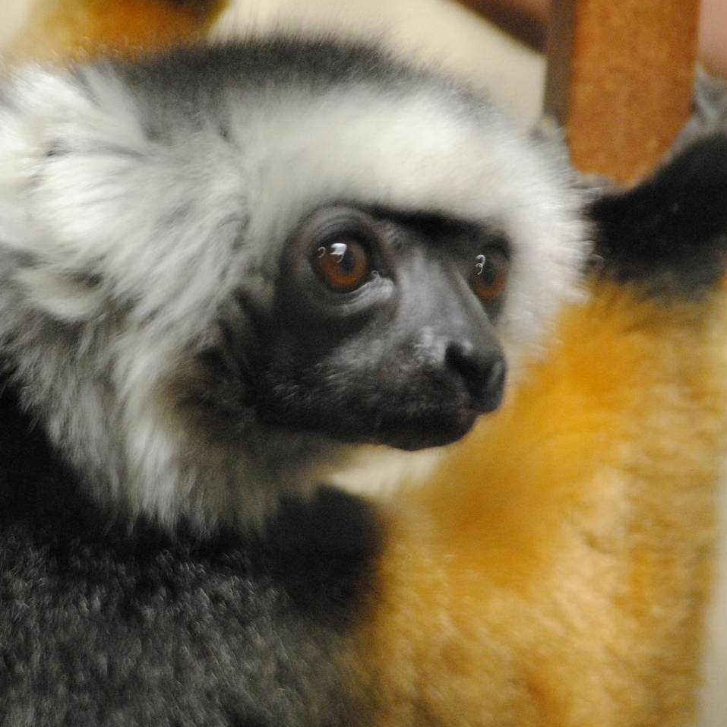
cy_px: 339
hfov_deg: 5.3
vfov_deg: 5.3
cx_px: 213
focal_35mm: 331
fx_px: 7858
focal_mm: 155
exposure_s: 1/13
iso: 1600
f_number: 5
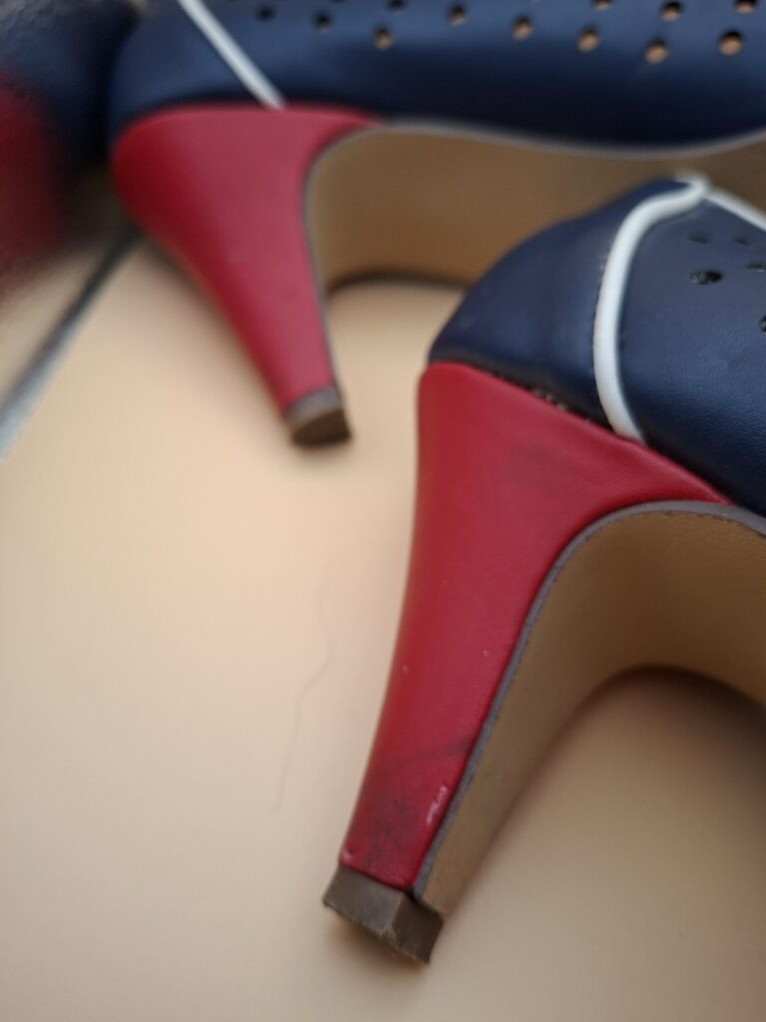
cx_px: 383
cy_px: 511
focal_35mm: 23
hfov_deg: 58.9
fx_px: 679
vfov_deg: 73.9
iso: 250
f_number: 1.8
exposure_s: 1/30
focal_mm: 5.54
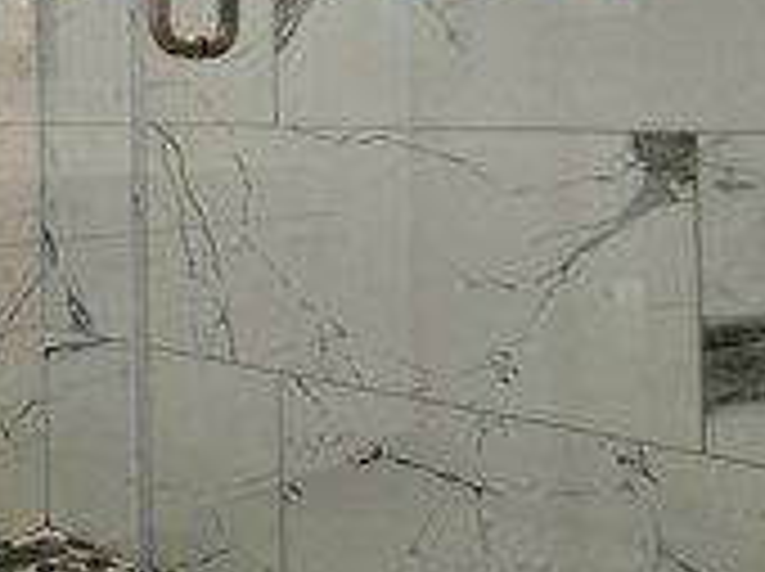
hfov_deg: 28.9
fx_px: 1081
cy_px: 77
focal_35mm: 49
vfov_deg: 28.6
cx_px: -306
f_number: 2.2
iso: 125
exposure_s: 1/60
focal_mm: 2.2
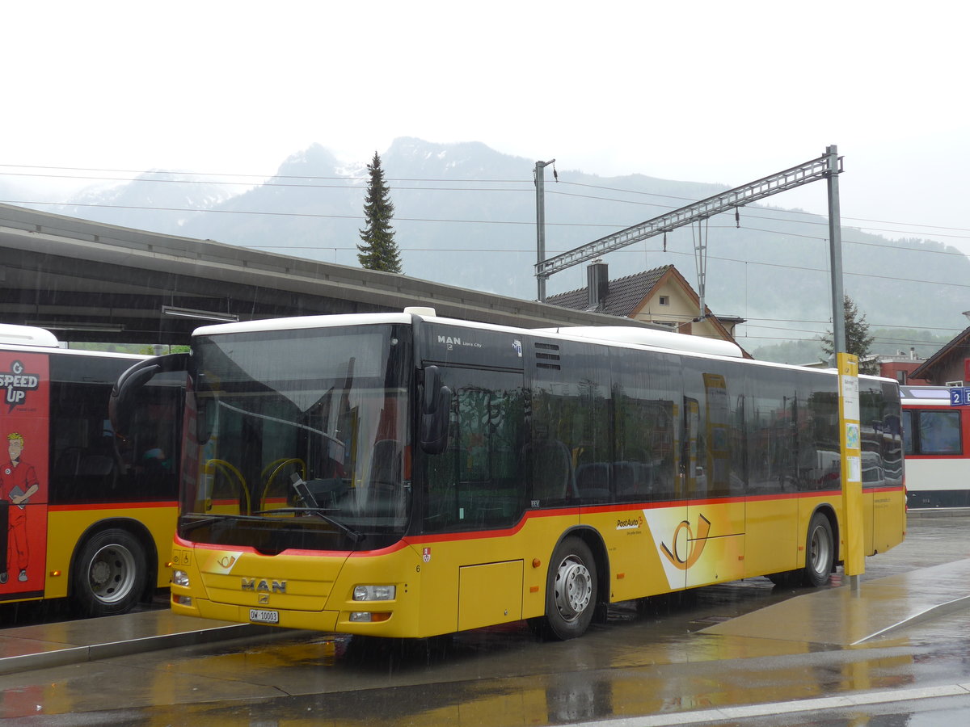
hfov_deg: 38.9
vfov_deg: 29.7
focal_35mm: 49
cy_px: 364
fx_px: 1373
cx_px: 485
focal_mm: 10.1
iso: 80
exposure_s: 1/160
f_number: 3.2
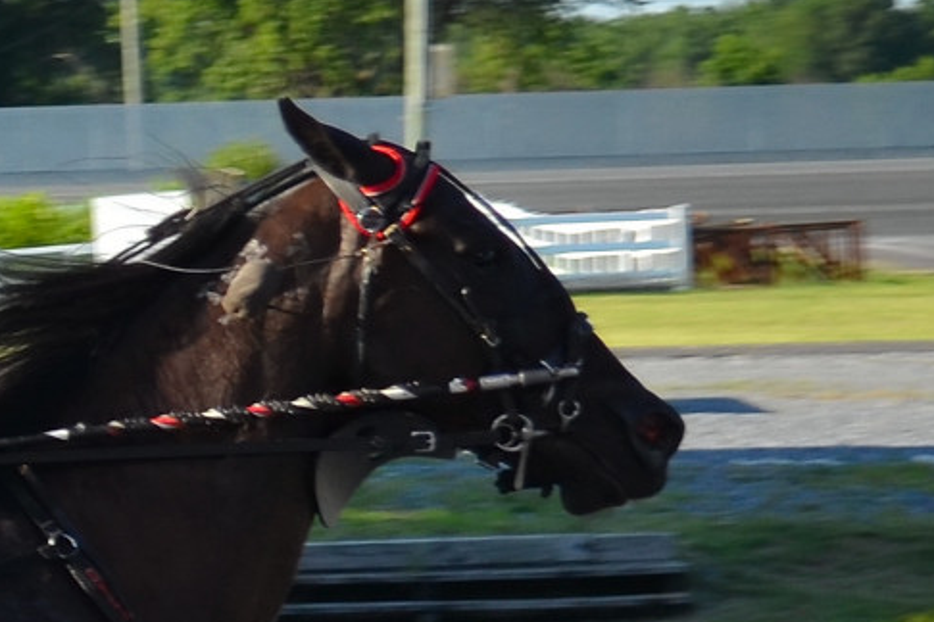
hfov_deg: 8.3
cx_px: -717
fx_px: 6226
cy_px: 871
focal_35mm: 240
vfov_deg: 5.7
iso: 160
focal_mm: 38
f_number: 5.6
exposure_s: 1/500
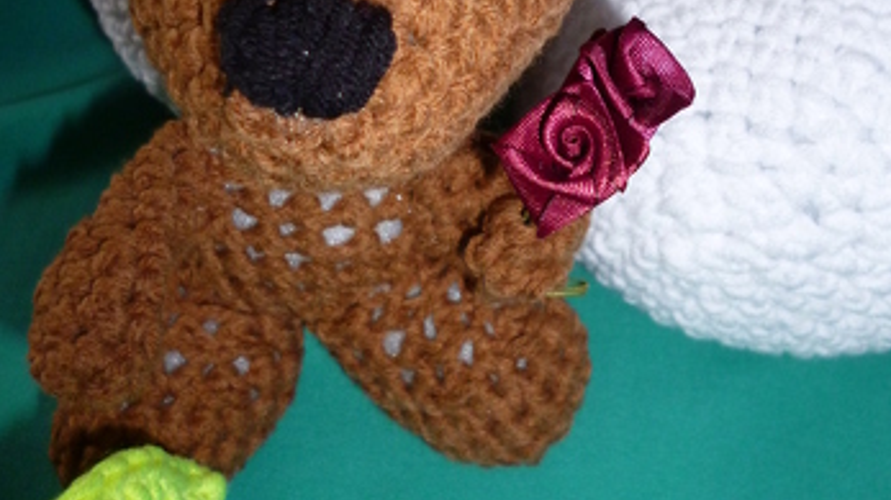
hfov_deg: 49.4
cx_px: 444
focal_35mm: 41
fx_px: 968
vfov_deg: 27.7
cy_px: 33
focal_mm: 5
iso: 200
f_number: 3.1
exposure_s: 1/60
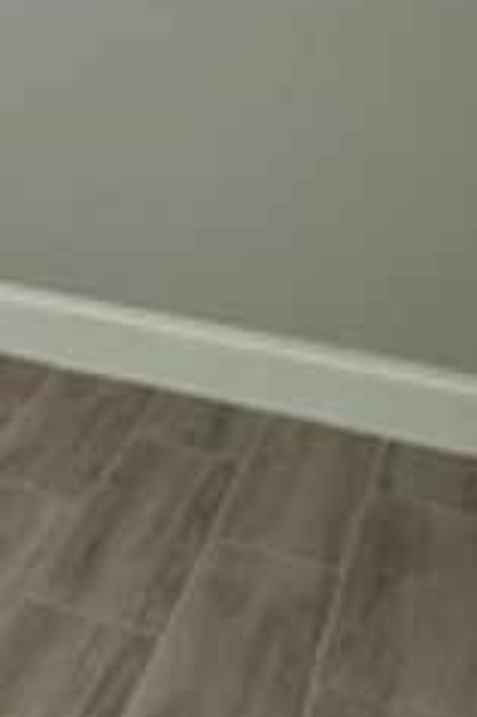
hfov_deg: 16.1
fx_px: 1572
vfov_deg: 24.3
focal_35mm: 79
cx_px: -194
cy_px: -39
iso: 100
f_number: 2.2
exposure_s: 1/120
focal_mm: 2.22
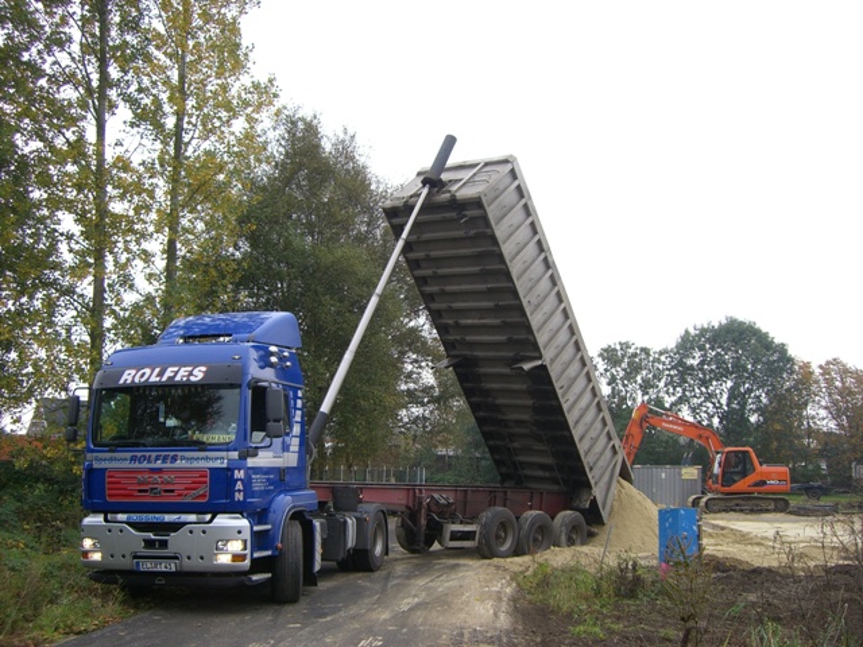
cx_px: 432
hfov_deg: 49.0
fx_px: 947
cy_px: 324
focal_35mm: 38
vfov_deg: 37.7
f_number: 2.7
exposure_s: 1/250
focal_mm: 6.2
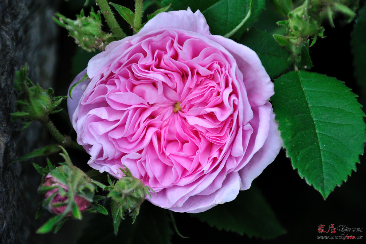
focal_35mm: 159
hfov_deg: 13.0
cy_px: 122
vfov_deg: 8.7
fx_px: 1611
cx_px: 182
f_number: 5.6
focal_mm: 105
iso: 200
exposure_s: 1/200
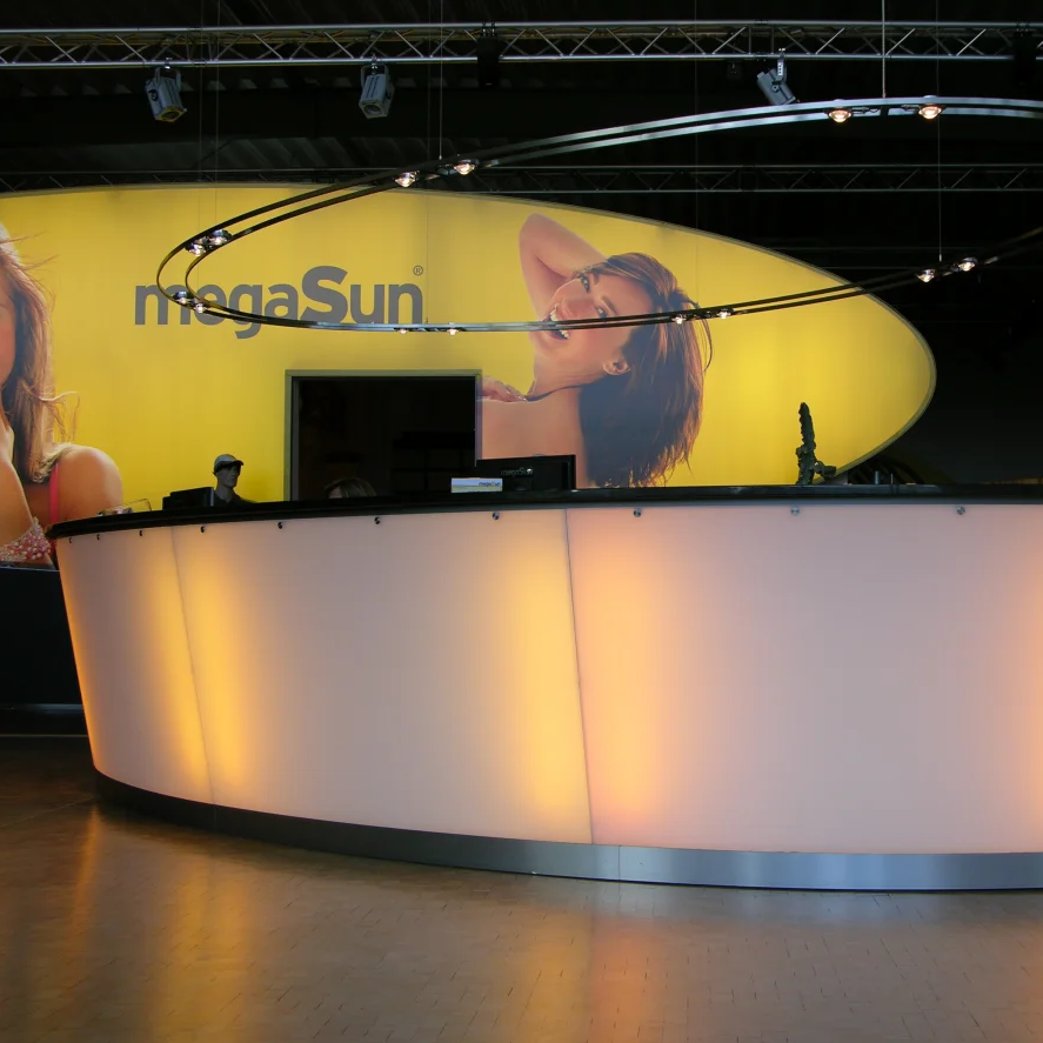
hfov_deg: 30.9
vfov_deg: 31.1
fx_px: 1875
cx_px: 664
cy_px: 520
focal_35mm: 55
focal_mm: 11.6
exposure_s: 1/63.2
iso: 50
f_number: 3.7
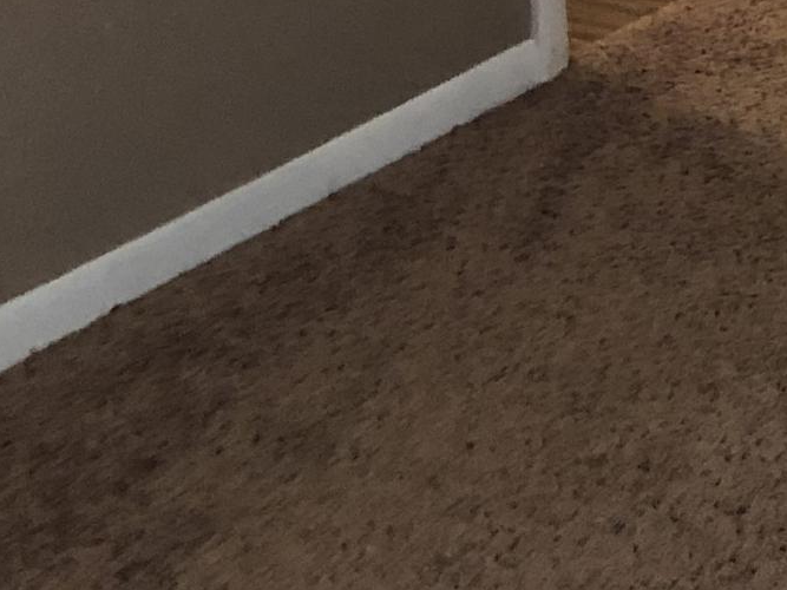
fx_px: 2864
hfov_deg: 13.1
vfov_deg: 10.5
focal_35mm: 126
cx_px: 1672
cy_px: -687
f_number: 1.8
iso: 80
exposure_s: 1/15
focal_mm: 3.99
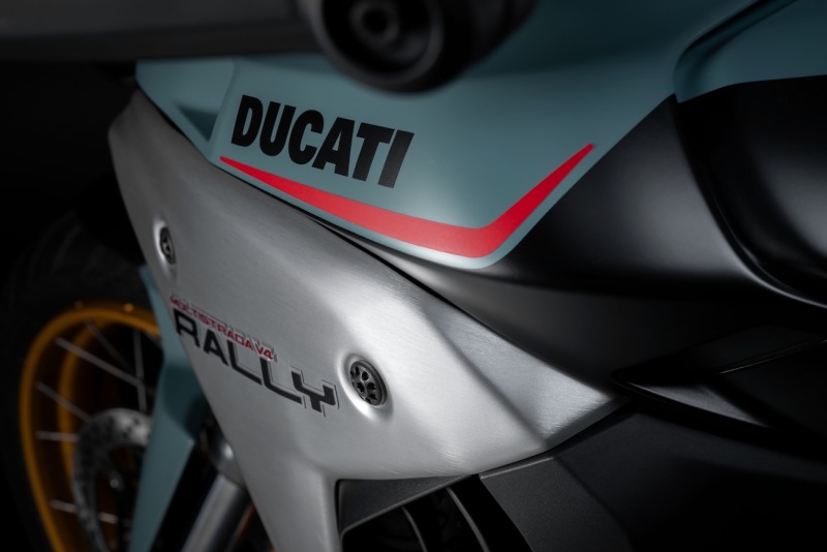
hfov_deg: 28.8
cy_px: 276
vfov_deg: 19.5
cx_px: 414
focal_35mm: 70
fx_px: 1609
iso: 100
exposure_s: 1/100
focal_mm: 70
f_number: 13
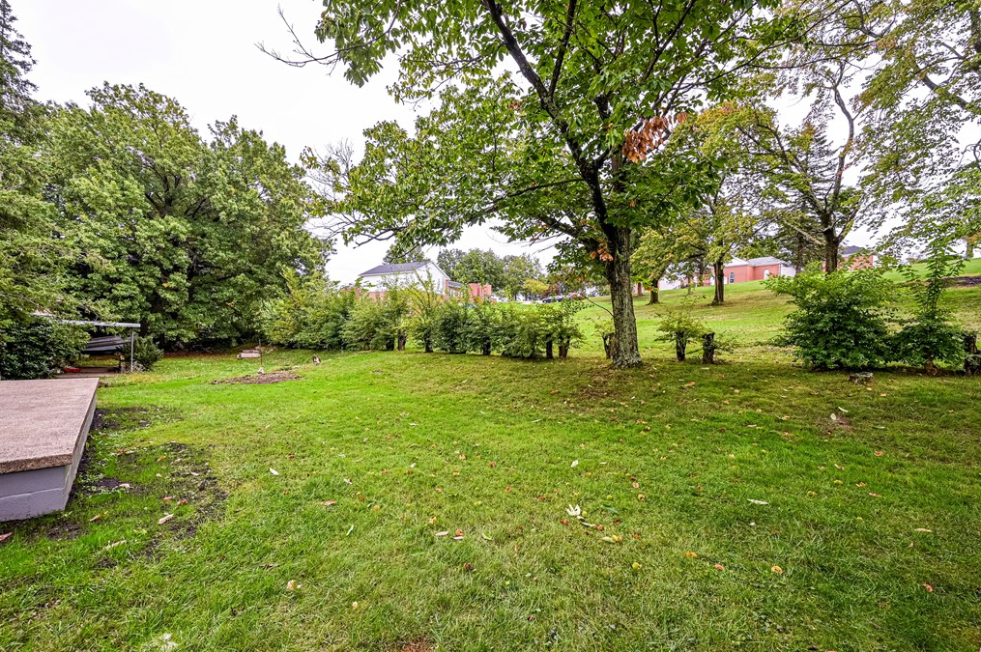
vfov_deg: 77.2
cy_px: 340
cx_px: 477
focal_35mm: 15
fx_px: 408
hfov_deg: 100.4
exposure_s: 1/100
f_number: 8
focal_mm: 14
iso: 400
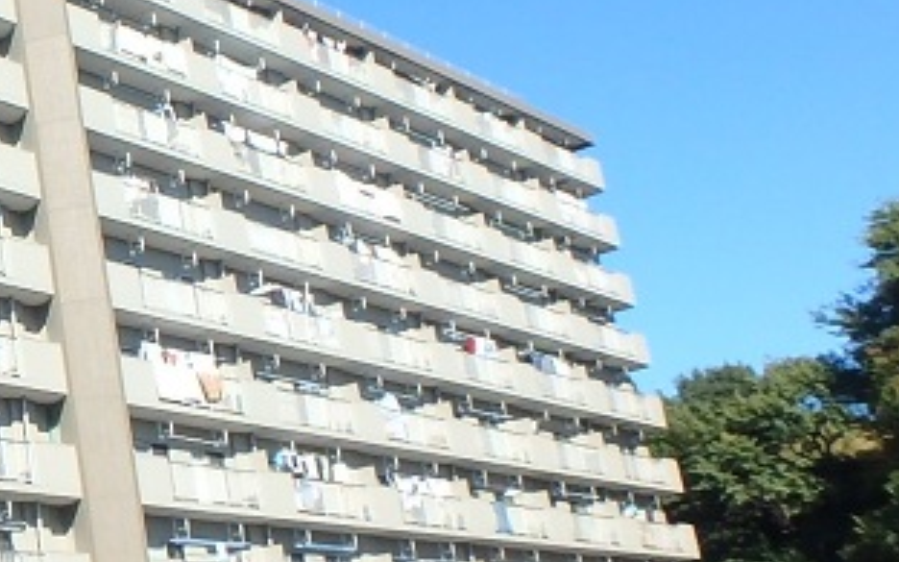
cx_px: -282
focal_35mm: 68
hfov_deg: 25.7
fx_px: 1666
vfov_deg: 19.1
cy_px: 210
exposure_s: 1/800
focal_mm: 3.7
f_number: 3.5
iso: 125
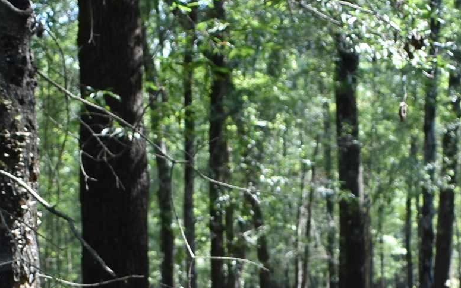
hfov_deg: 19.0
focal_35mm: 109
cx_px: 341
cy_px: 397
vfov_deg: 11.6
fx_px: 1369
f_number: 4
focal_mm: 18
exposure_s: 1/250
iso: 400
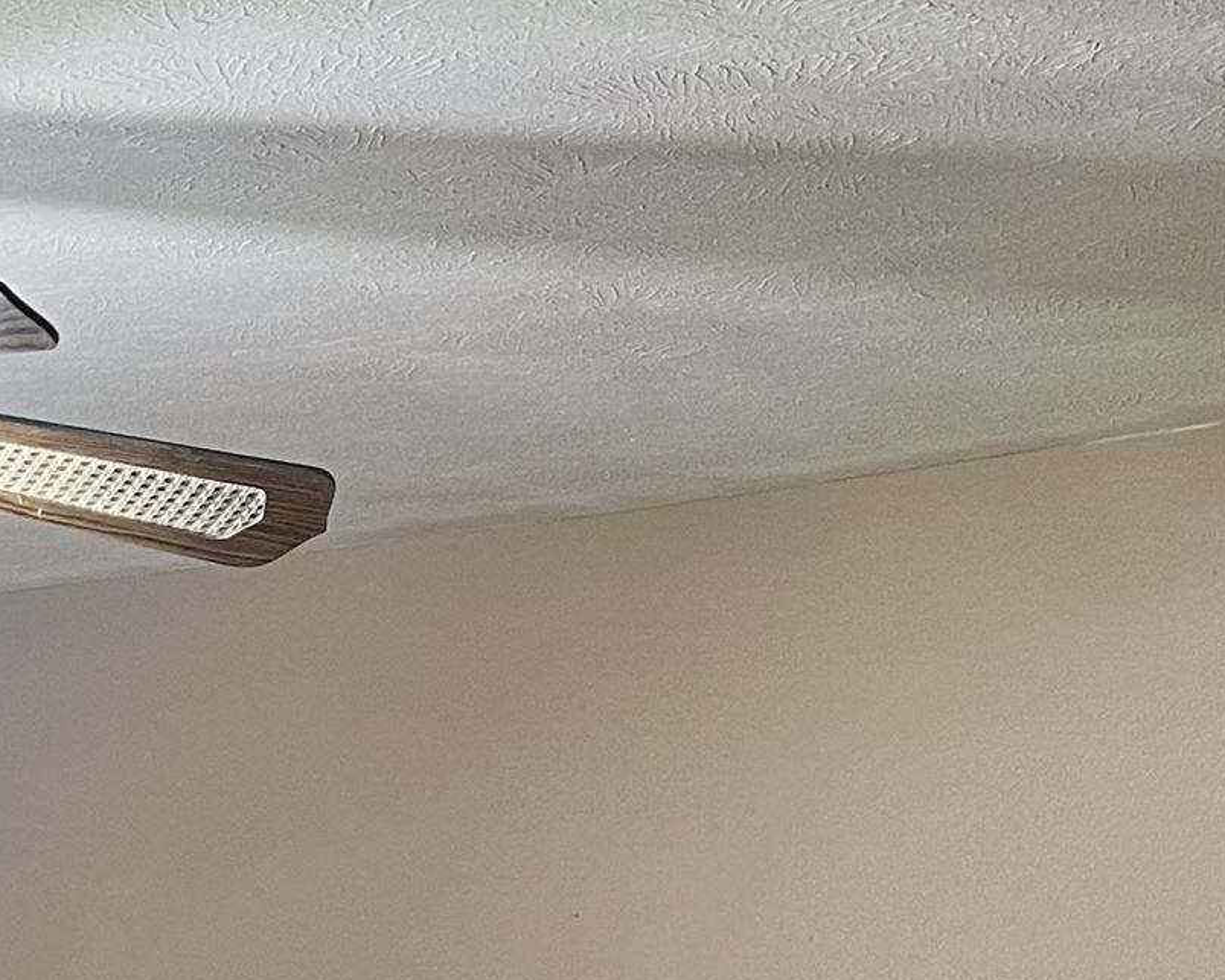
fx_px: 3516
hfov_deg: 17.0
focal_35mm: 97
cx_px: -843
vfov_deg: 14.8
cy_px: 1427
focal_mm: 5.7
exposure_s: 1/60
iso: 80
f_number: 1.5
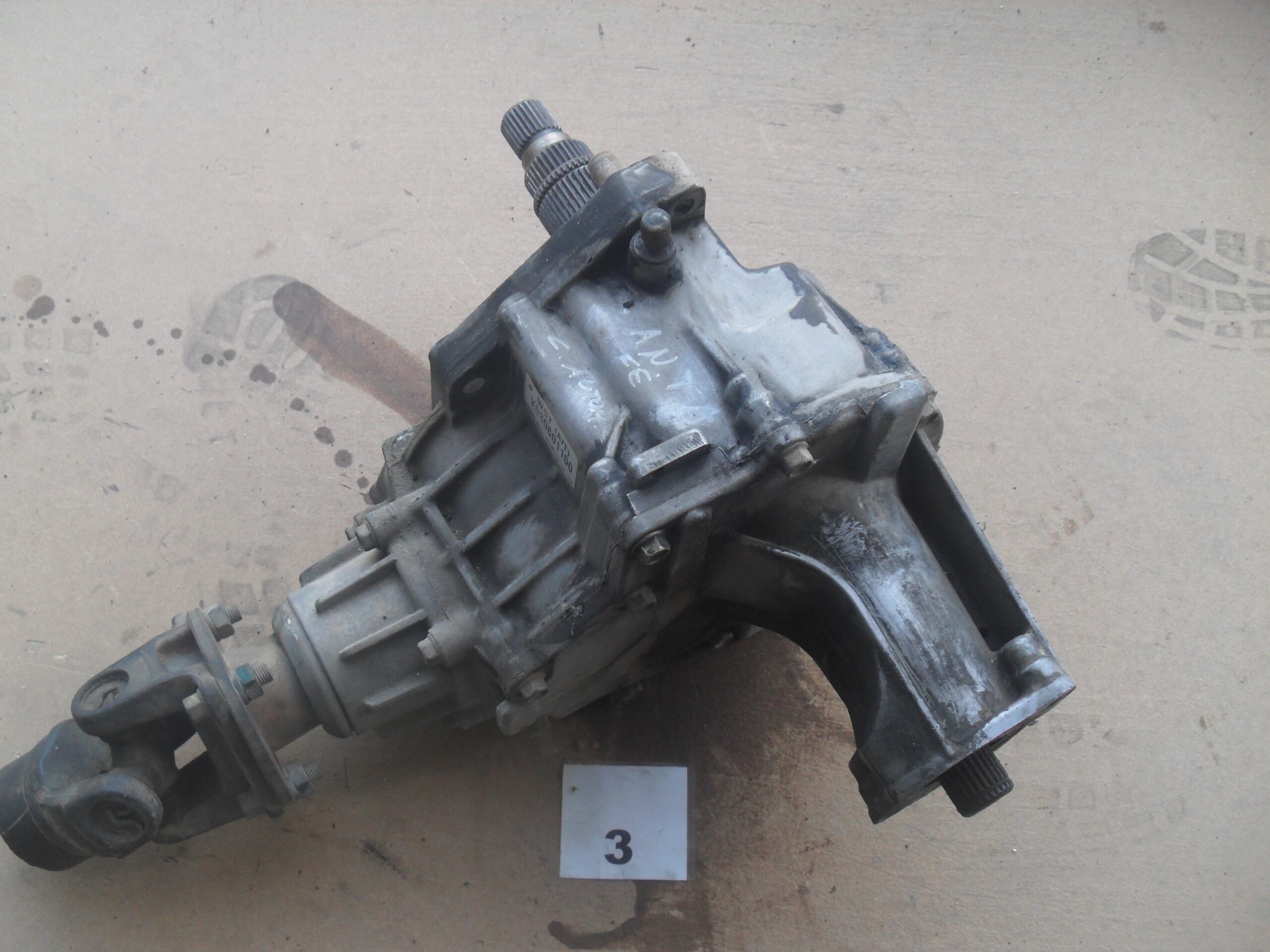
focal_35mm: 35
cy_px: 476
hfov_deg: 52.6
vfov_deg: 40.7
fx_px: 1284
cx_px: 635
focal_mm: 6.3
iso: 80
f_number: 3
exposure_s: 1/60
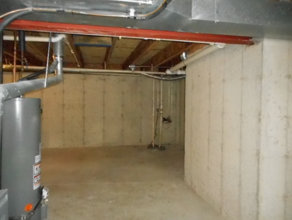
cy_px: 108
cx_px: 146
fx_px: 219
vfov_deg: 53.1
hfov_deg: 67.3
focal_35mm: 26
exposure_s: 1/25
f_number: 3.7
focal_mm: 4.5
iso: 1250
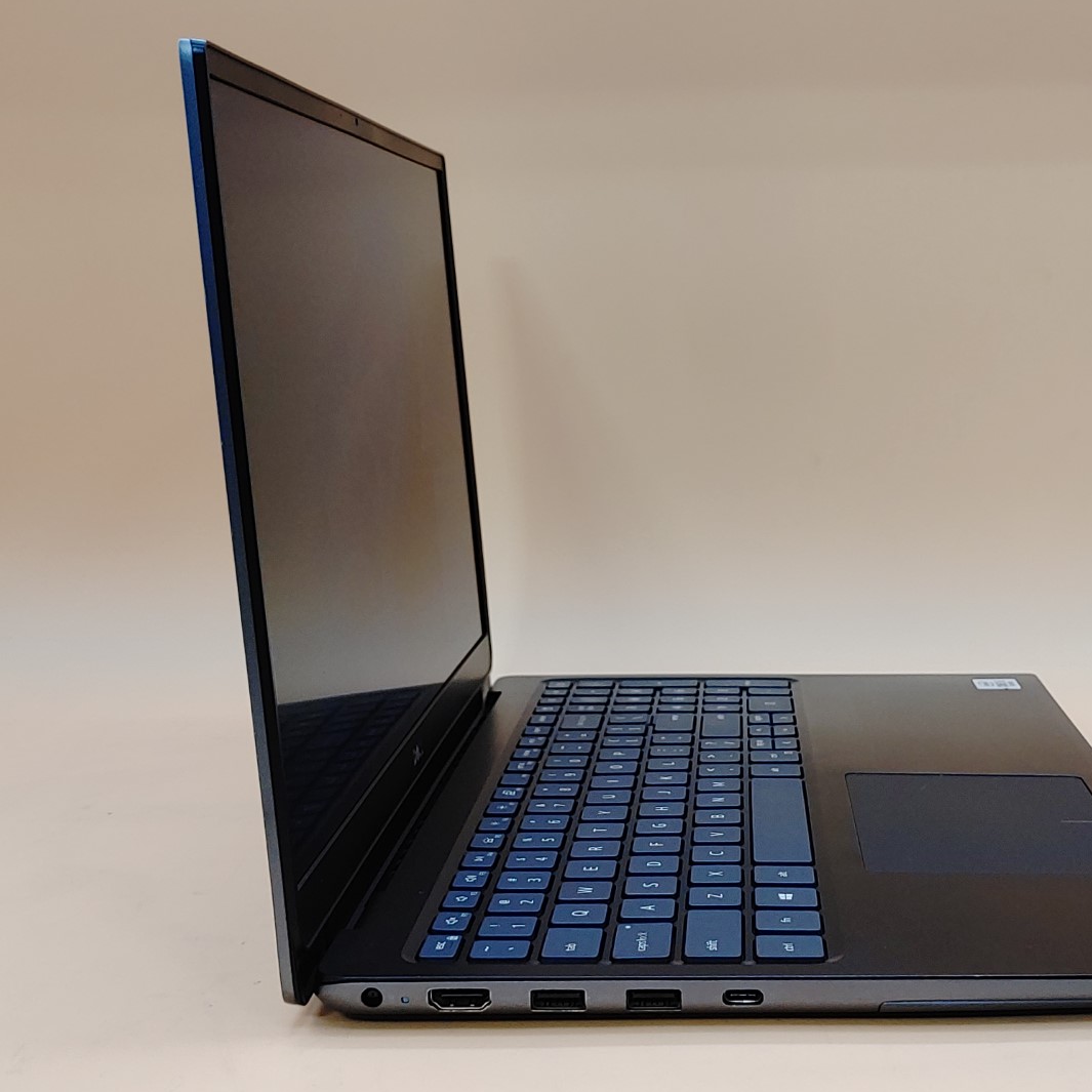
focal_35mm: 49
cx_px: 722
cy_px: 551
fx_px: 1749
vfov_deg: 34.7
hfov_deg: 34.4
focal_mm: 4.36
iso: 50
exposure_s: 1/67
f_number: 1.8
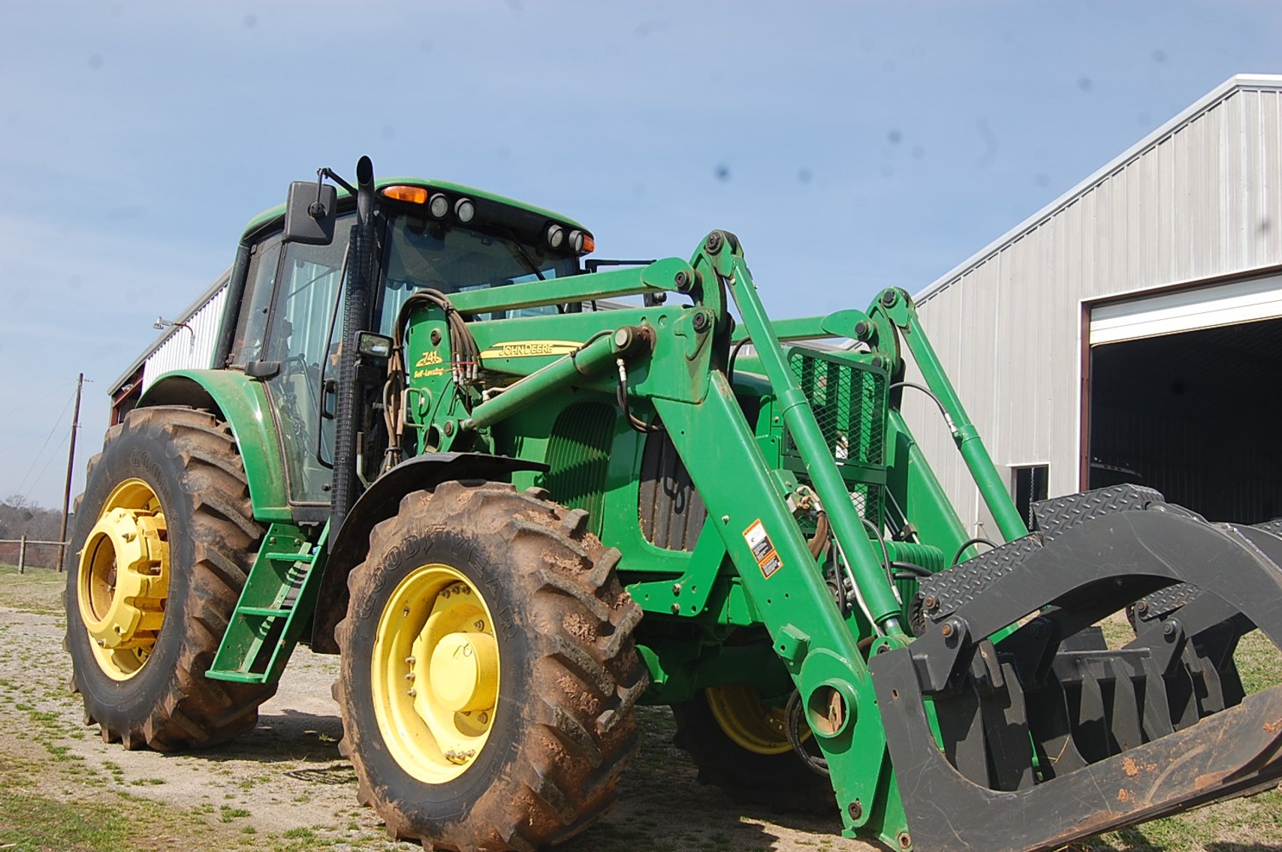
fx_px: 1281
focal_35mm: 36
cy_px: 426
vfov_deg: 36.8
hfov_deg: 53.2
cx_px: 641
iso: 200
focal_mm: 24
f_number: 9
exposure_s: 1/320
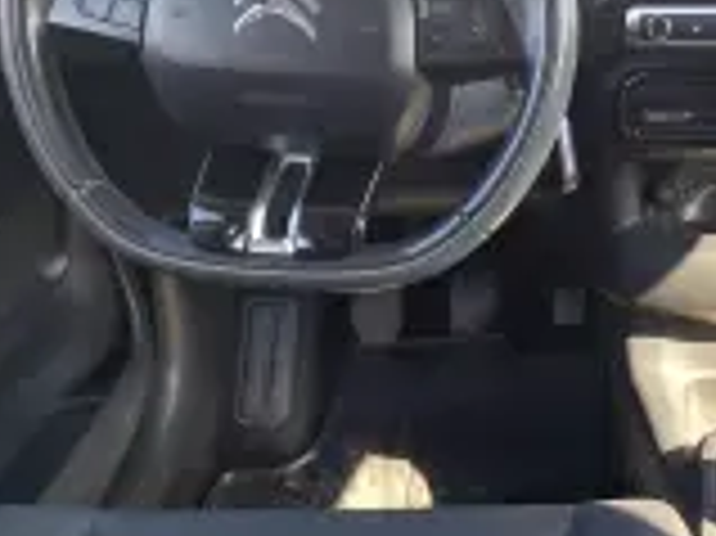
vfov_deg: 24.7
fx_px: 1219
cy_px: 194
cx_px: 739
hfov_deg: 30.1
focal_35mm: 59
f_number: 1.8
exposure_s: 1/50
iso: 50
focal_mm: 4
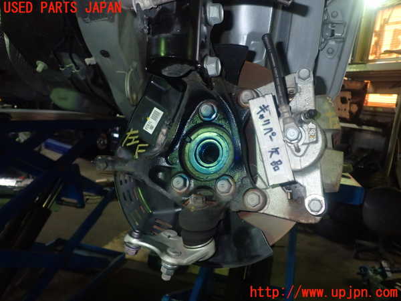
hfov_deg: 60.0
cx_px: 200
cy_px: 150
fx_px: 348
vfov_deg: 46.8
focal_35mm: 30
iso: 640
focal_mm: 5.4
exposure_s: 1/30
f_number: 6.3
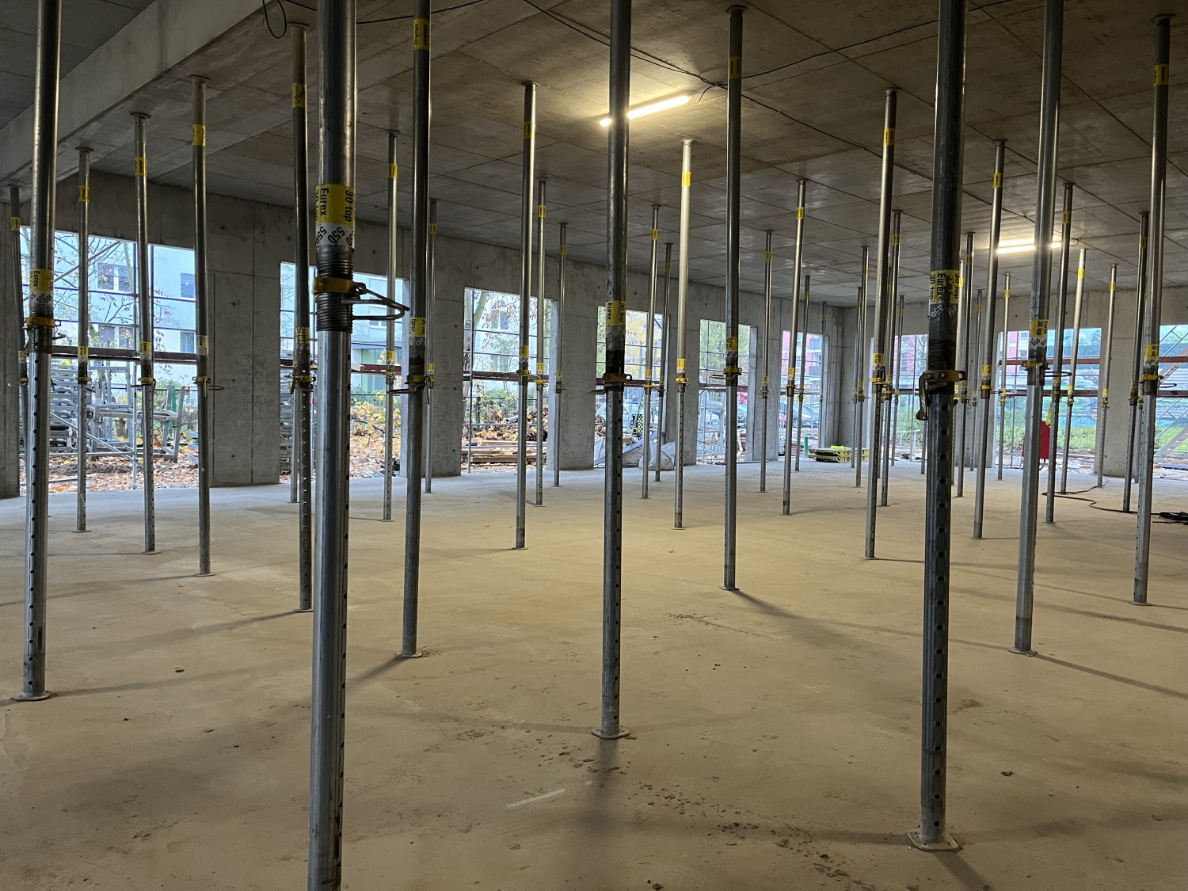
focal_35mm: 26
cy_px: 446
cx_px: 594
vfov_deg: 53.1
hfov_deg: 67.3
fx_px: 892
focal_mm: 5.1
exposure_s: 1/50
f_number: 1.6
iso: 320
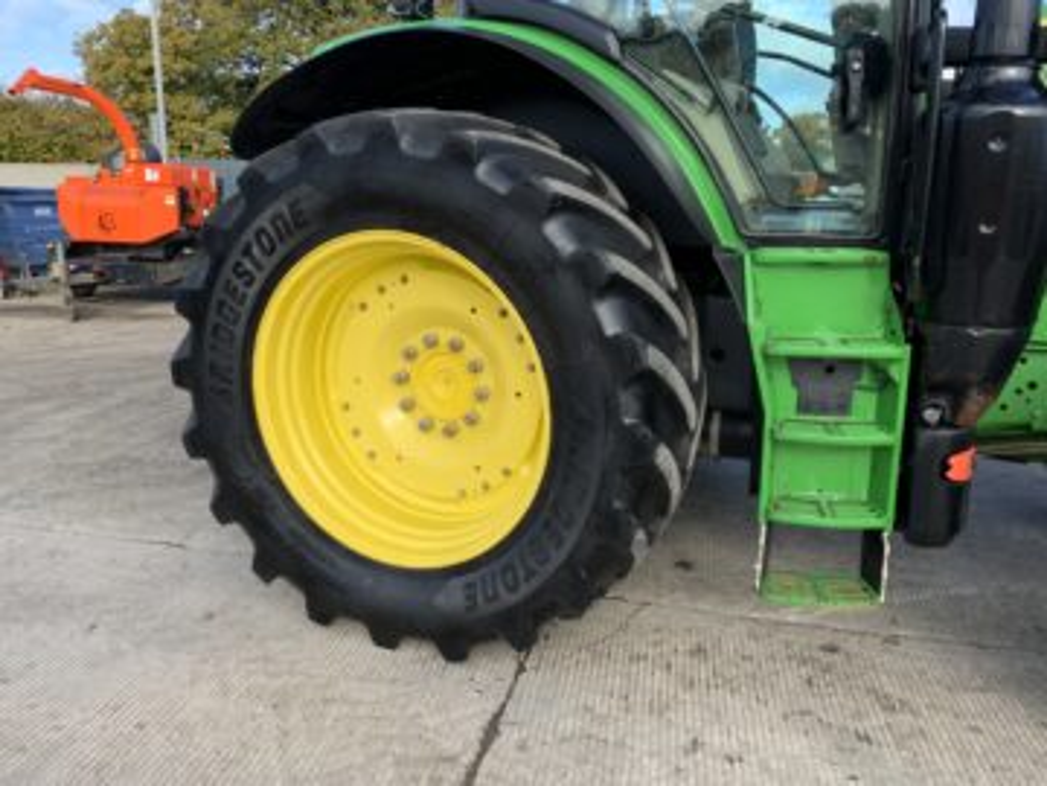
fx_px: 877
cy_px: 393
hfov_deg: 61.7
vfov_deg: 48.2
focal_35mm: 29
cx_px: 524
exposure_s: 1/657
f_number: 1.8
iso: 16
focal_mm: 3
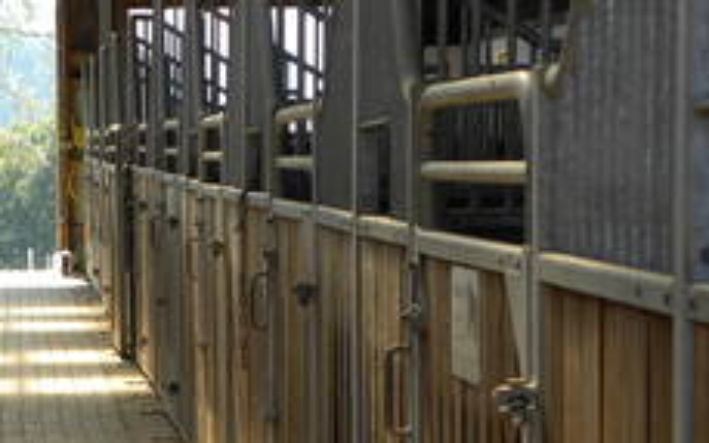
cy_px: 341
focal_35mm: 139
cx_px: 124
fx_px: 2685
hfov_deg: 14.9
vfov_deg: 9.4
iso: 64
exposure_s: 1/82.7
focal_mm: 13.4
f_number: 4
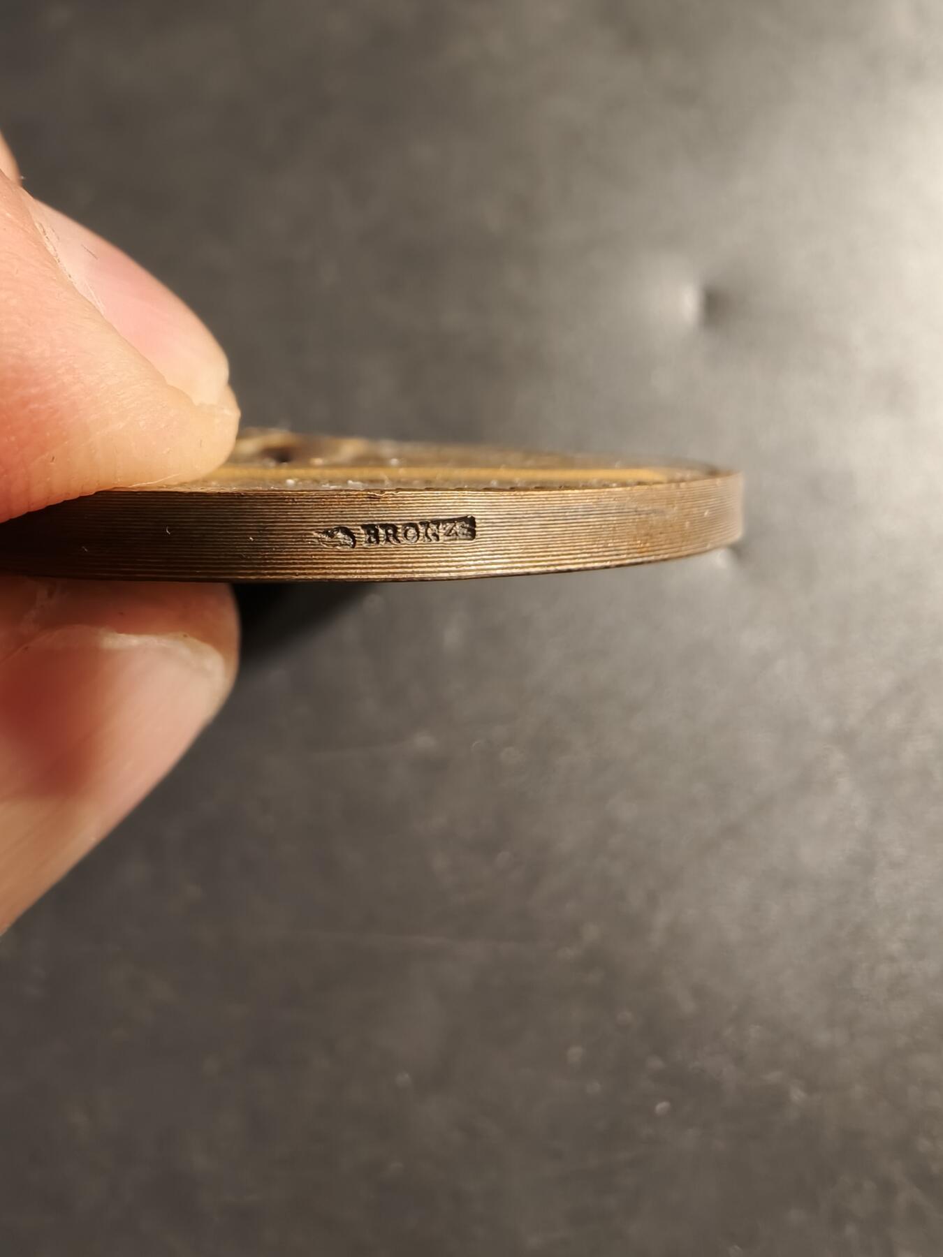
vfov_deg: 73.9
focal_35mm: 23
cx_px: 472
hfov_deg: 58.9
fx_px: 835
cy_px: 628
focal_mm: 2.32
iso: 160
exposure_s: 1/63
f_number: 2
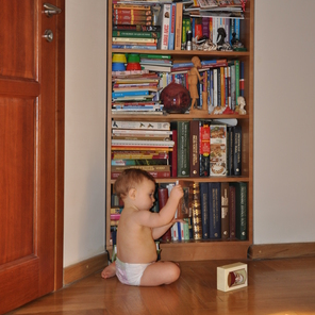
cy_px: 117
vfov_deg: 29.4
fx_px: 597
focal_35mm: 58
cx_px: 157
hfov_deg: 29.6
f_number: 4.2
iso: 320
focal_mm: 30
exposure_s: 1/80
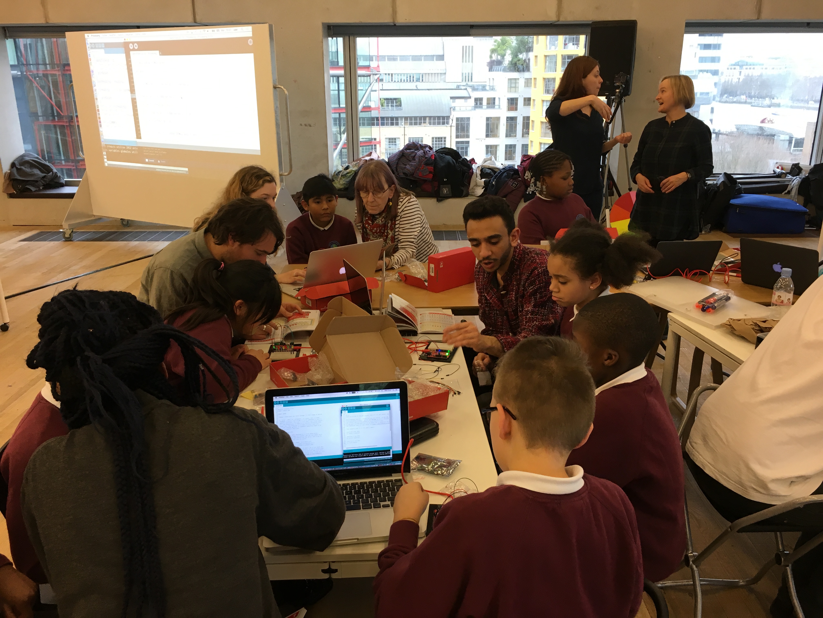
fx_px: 689
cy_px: 309
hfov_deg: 61.7
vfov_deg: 48.2
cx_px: 412
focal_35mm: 29
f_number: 2.2
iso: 40
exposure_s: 1/33
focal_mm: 4.15
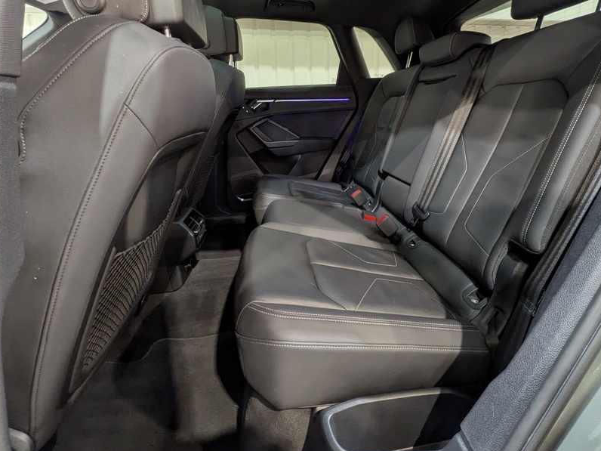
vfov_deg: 70.4
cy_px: 169
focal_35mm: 18
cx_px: 316
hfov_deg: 87.7
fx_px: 313
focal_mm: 1.83
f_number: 2.2
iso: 176
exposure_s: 1/25
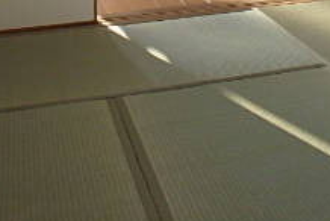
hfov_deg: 31.3
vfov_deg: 18.6
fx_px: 587
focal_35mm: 64
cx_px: 203
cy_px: -121
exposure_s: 1/60
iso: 160
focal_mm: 3.7
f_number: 3.5
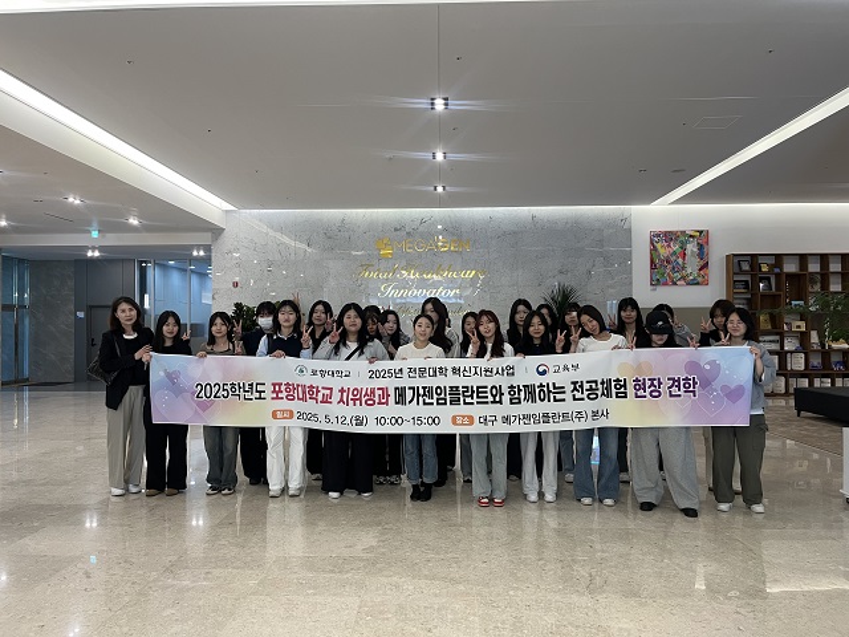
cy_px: 318
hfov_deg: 67.3
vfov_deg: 53.1
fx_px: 638
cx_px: 424
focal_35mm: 26
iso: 80
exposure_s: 1/60
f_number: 1.6
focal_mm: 5.1
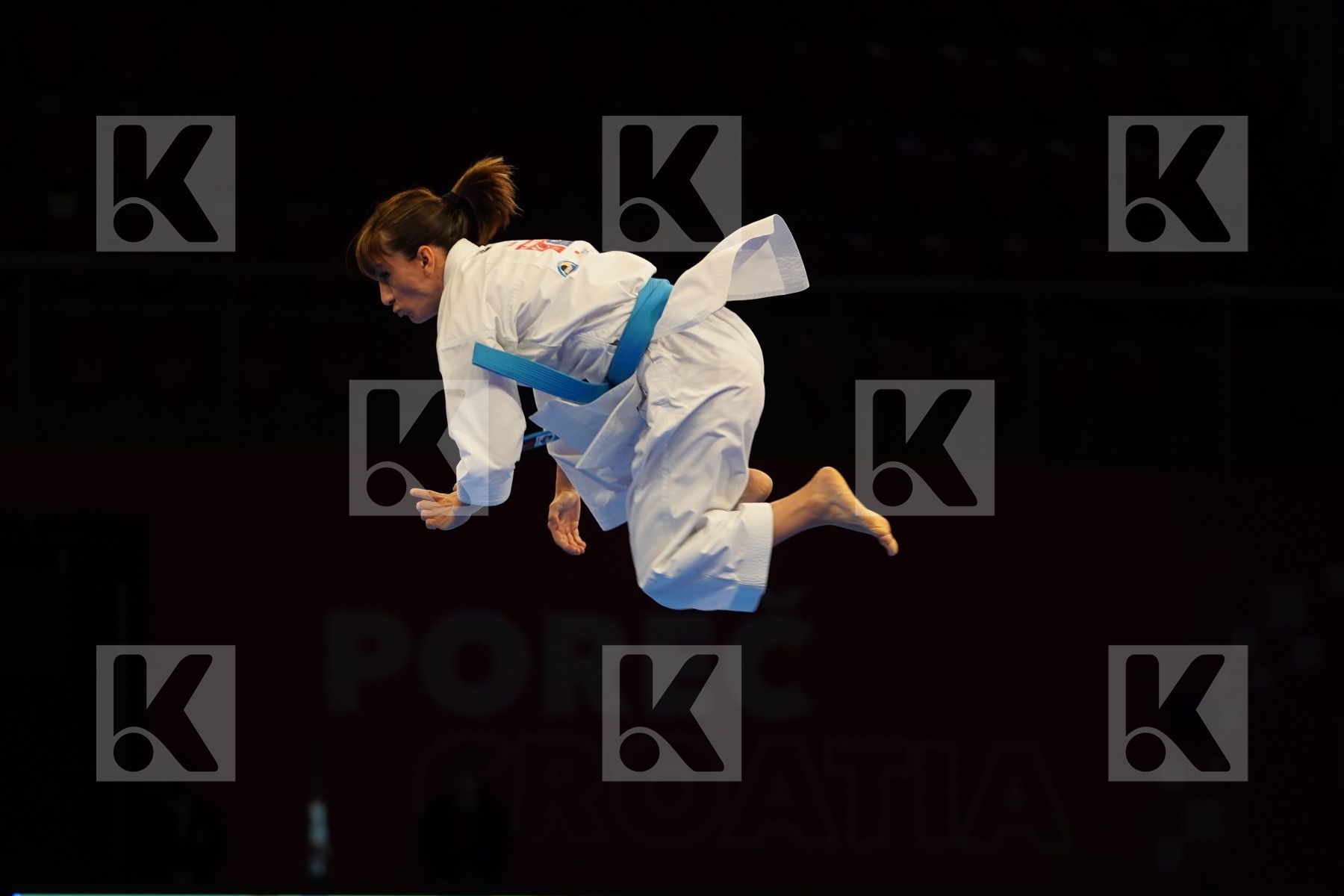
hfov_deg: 12.6
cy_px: 448
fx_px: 6085
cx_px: 672
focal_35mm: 163
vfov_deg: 8.4
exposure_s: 1/500
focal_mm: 109
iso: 1000
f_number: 2.8
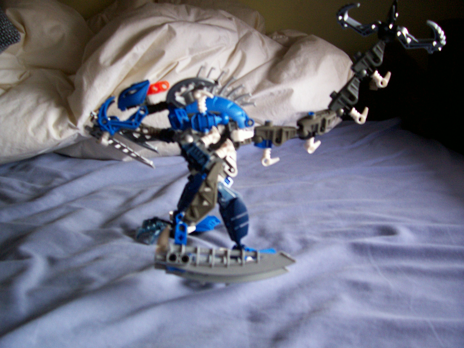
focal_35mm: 34
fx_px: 456
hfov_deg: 54.0
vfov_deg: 41.8
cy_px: 174
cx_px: 232
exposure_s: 1/26.7
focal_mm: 5.6
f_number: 2.7
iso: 160
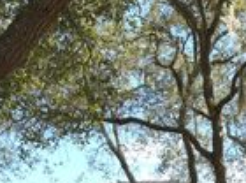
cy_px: 326
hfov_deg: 14.9
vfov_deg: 10.7
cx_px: 283
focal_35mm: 129
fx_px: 914
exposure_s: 1/1767
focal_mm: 6.76
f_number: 1.78
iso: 100
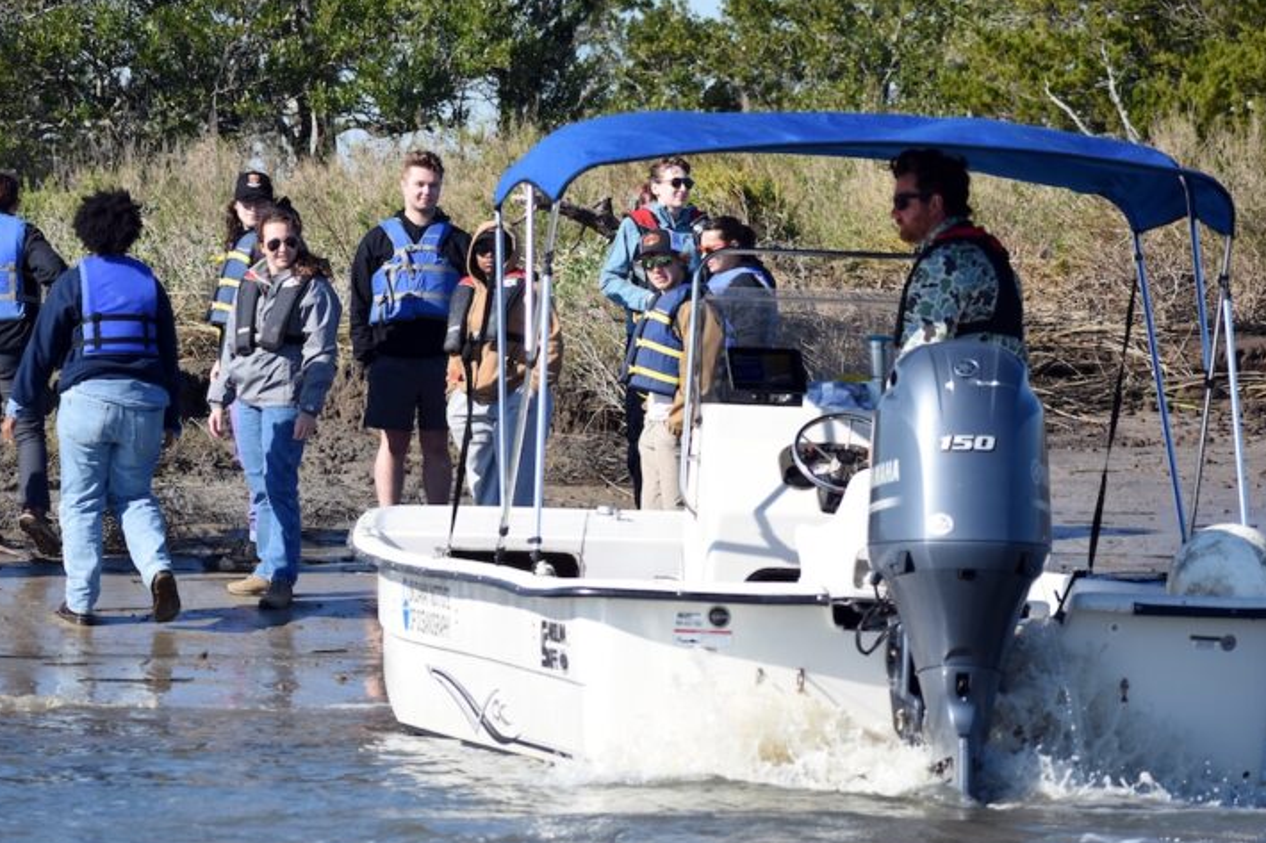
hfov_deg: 8.7
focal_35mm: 238
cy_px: 276
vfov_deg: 5.8
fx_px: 8367
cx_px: 530
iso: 125
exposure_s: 1/800
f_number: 4.8
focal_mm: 110
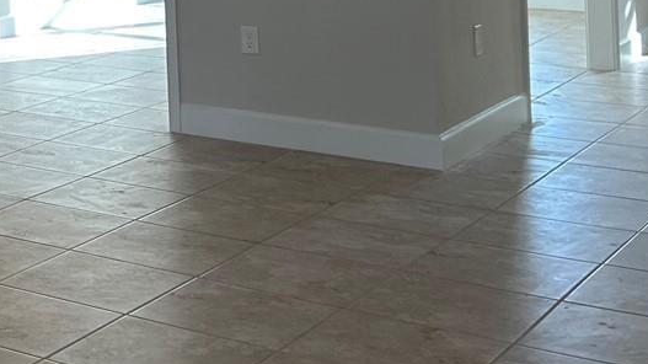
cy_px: -203
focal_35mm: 86
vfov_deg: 13.2
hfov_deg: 21.2
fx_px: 1477
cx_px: -299
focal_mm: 5.7
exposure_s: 1/131
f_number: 1.5
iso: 50
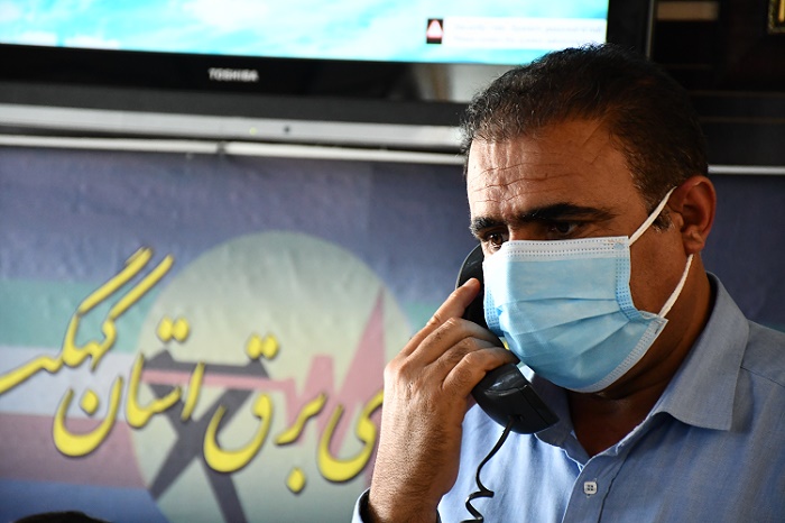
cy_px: 262
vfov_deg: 8.7
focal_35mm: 157
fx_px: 3422
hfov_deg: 13.1
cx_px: 392
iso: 3200
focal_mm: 105
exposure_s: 1/125
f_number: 5.6
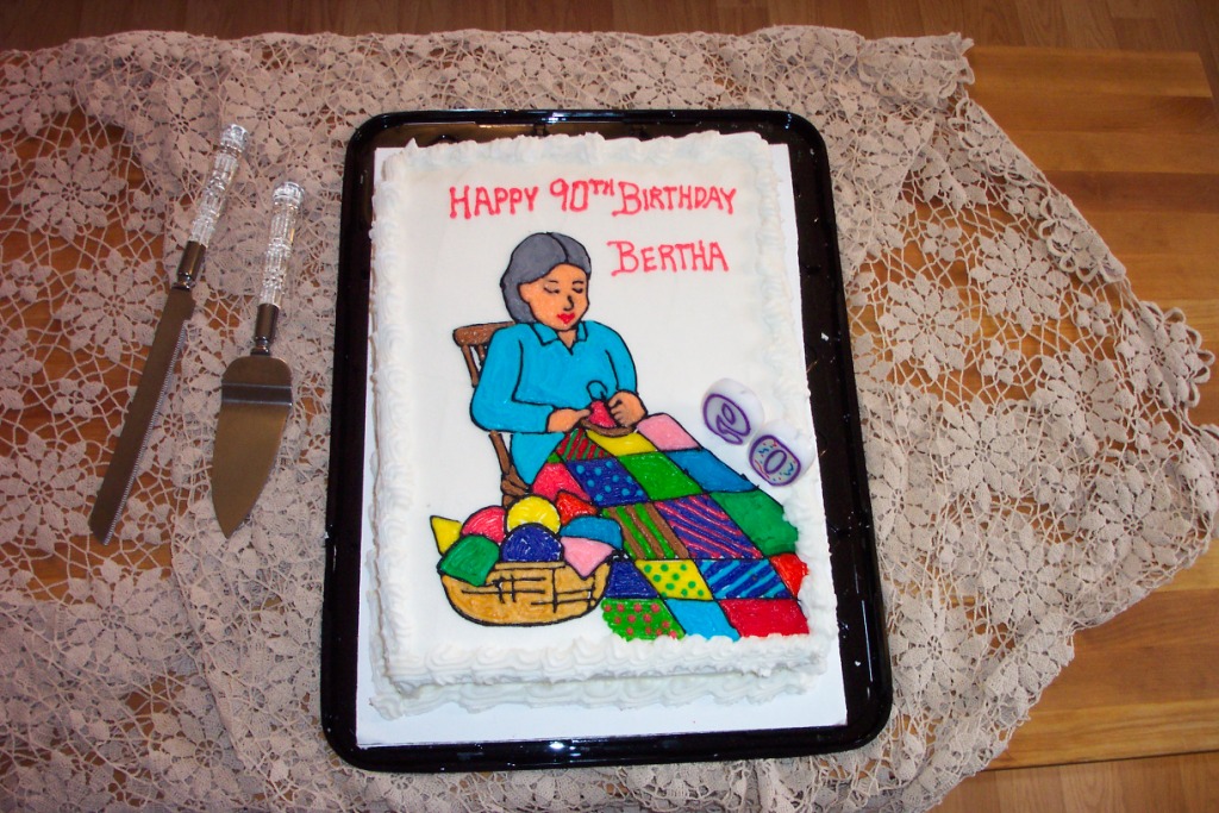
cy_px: 406
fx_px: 1185
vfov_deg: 37.9
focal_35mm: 35
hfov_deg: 54.4
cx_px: 610
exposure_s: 1/30
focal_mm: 7.5
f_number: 2.8
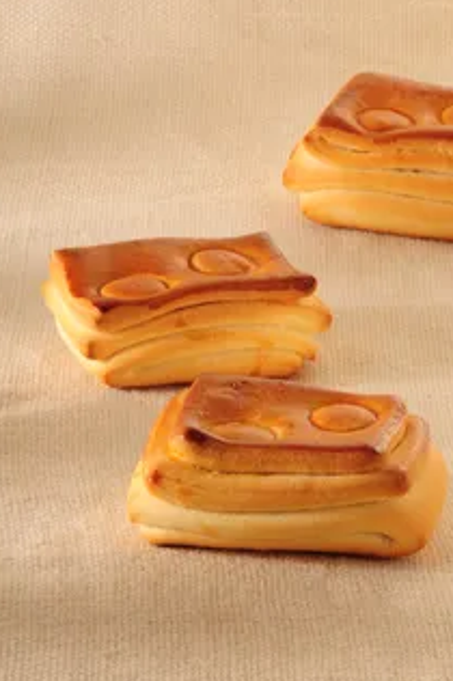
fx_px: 4313
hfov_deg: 6.0
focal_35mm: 228
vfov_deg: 9.0
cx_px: 280
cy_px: 297
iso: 200
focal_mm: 120
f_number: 32
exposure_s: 1/160
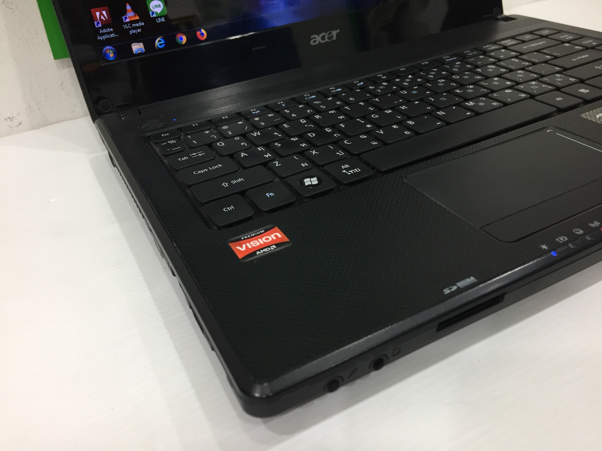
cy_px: 226
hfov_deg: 61.7
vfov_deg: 48.2
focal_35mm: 29
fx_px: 504
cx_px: 301
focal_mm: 4.15
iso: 100
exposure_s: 1/33
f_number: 2.2
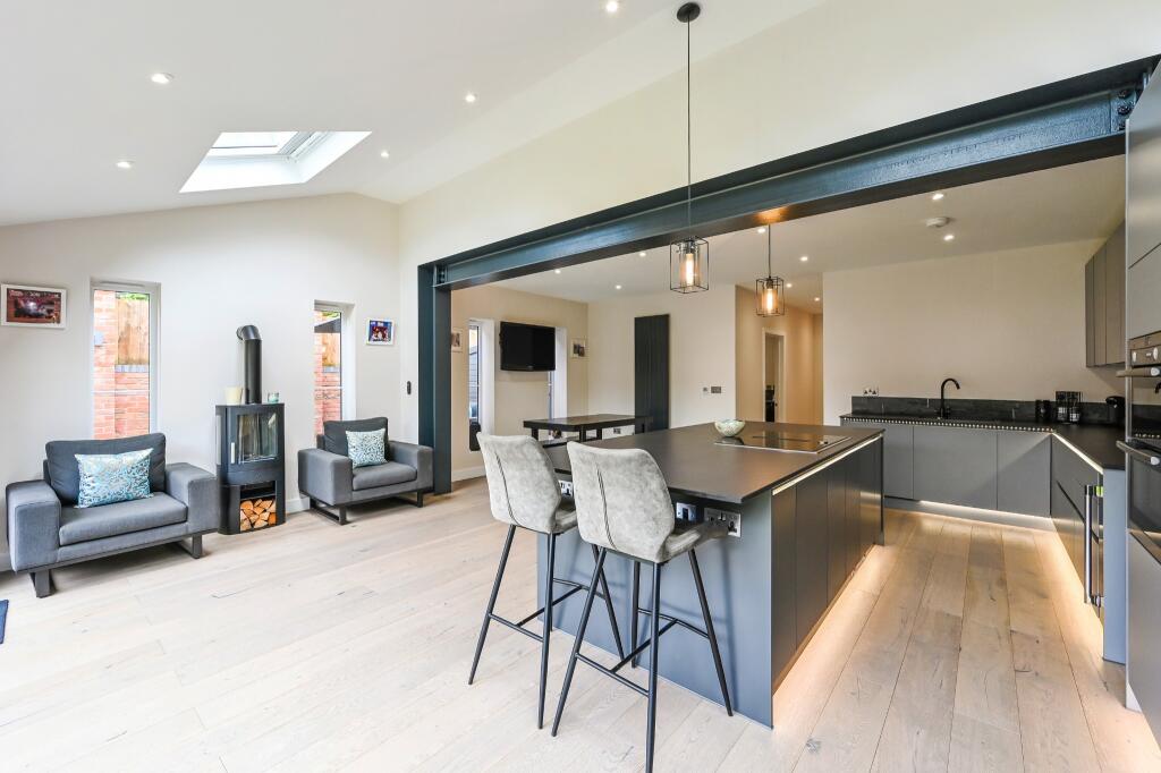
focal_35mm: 14
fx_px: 451
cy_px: 386
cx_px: 580
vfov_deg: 81.2
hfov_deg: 104.3
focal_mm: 14
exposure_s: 1/25
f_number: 9
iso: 400
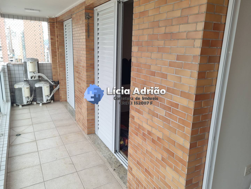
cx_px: 126
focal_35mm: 26
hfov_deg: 67.3
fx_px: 189
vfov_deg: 53.1
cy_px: 94
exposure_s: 1/286
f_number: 1.8
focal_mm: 5.4
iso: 50
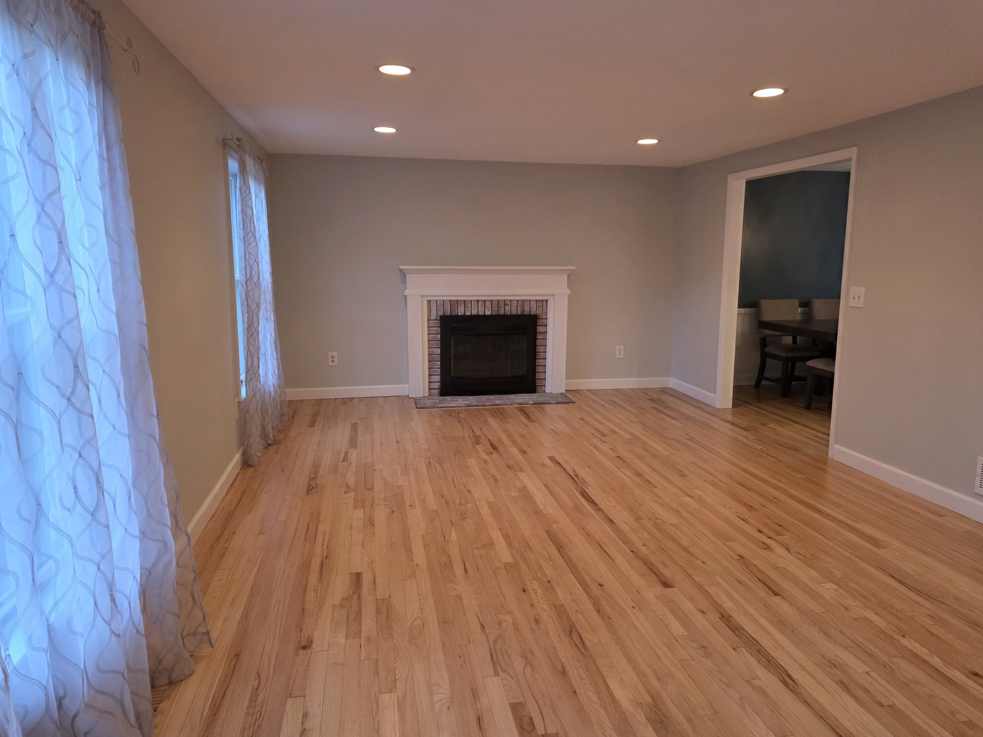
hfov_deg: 71.6
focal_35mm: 24
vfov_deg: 56.8
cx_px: 490
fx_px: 682
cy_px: 357
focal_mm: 6.3
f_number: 1.7
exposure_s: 1/120
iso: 400
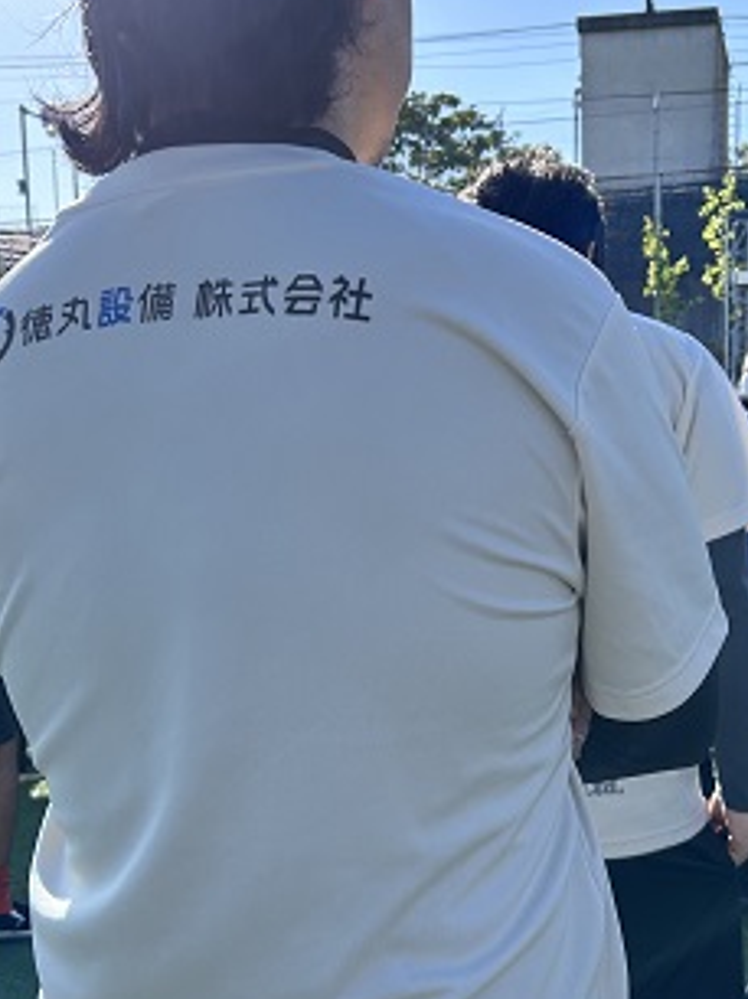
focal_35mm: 51
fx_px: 1471
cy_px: 614
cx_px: 470
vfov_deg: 37.3
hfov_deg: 28.4
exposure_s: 1/2513
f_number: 1.5
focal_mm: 5.7
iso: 50
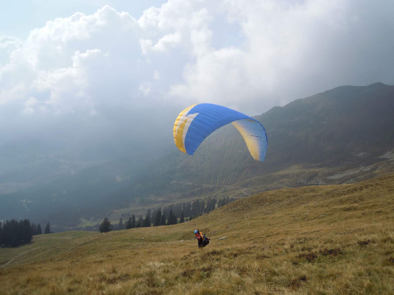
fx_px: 319
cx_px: 197
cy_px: 148
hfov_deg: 63.4
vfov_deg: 49.7
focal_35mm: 28
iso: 100
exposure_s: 1/500
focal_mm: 5
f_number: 7.6
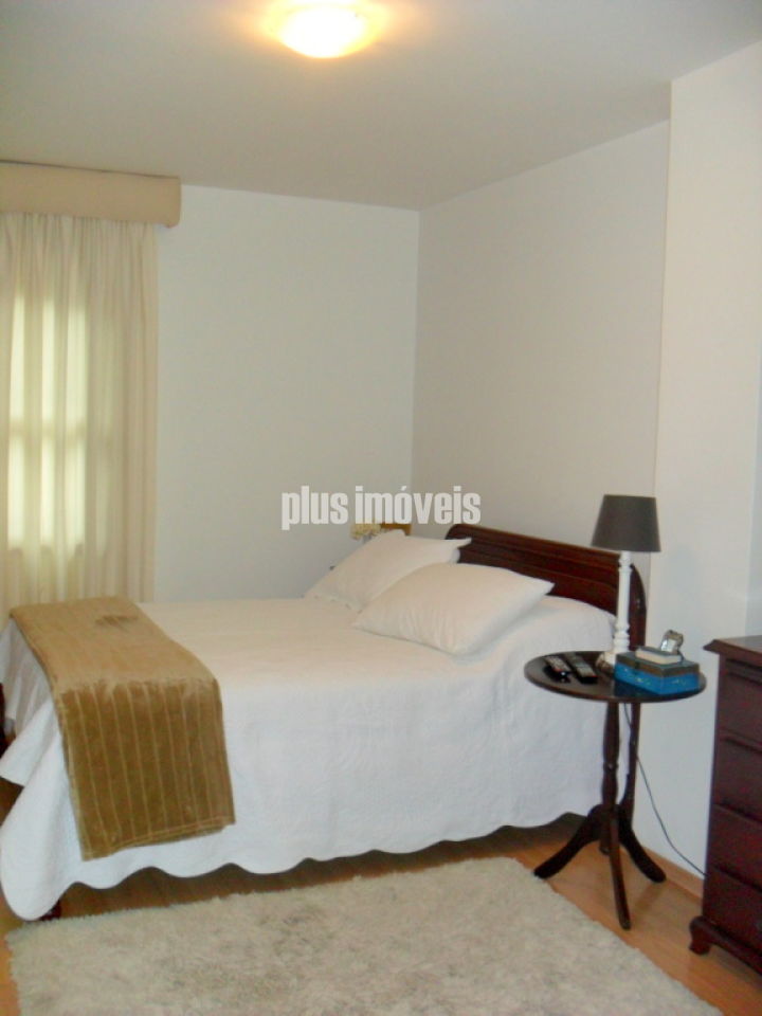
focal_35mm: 35
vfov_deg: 52.6
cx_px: 381
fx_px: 1027
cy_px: 508
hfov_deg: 40.7
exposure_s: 1/45
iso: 200
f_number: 3
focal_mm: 6.3
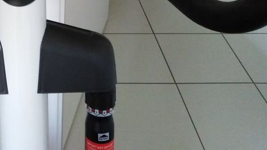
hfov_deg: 32.7
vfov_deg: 18.1
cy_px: -69
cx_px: 15
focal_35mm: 60
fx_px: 425
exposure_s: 1/20
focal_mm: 3.37
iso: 521
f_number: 2.2
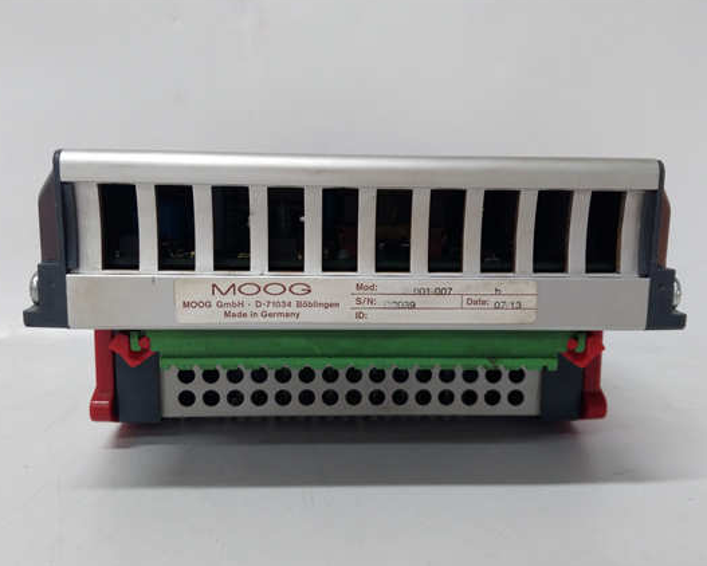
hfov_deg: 58.7
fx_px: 628
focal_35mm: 30
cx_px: 361
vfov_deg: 48.5
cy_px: 294
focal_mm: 3.79
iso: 205
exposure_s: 1/33
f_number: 2
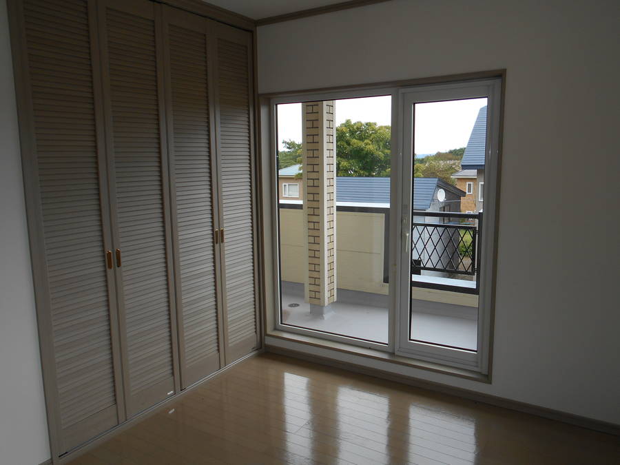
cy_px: 232
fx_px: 466
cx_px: 310
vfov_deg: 53.1
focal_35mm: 26
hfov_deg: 67.3
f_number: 3.2
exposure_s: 1/200
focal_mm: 4.6
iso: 80
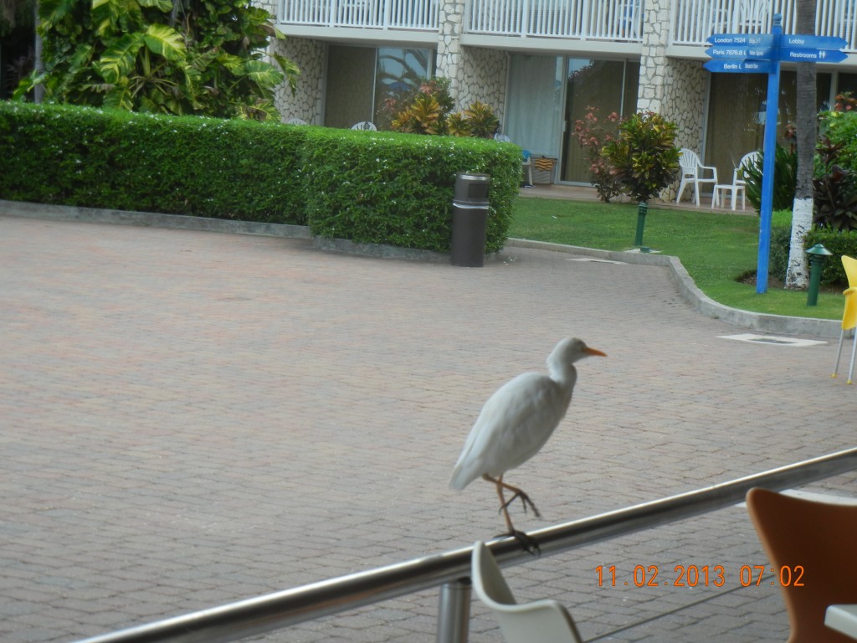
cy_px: 322
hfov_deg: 19.3
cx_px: 428
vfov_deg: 14.5
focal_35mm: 102
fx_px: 2525
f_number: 4.5
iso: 160
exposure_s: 1/94.7
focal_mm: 18.3
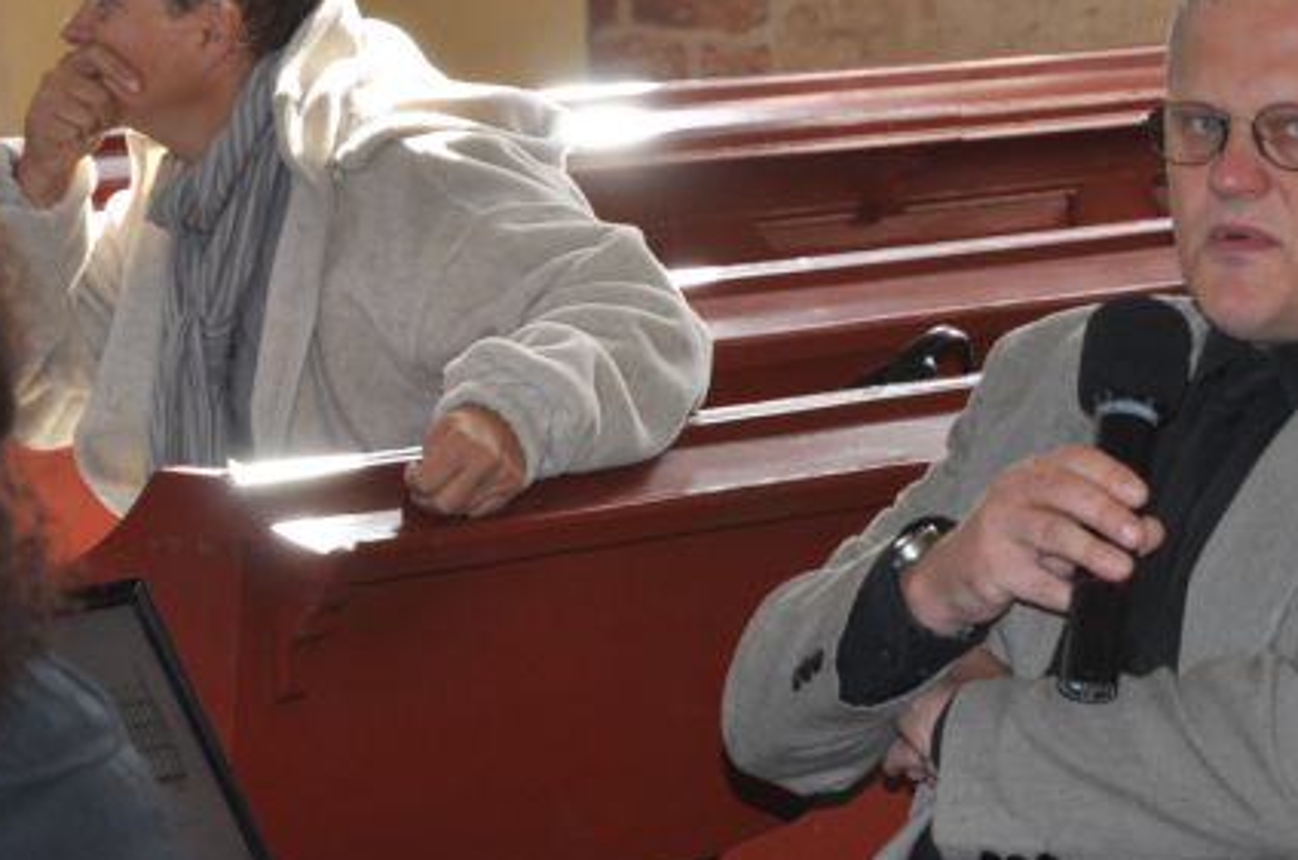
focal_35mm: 184
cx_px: 888
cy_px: 366
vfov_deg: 7.4
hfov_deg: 11.2
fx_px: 6620
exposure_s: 1/60
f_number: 5.3
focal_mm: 65
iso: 400
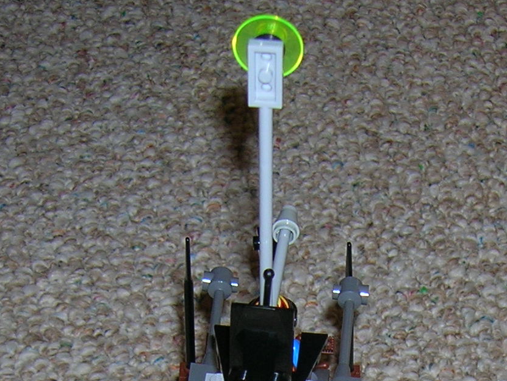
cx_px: 370
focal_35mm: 106
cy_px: 582
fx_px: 1553
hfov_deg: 18.4
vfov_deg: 13.2
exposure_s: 1/60.1
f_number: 2.9
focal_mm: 5.7
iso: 50
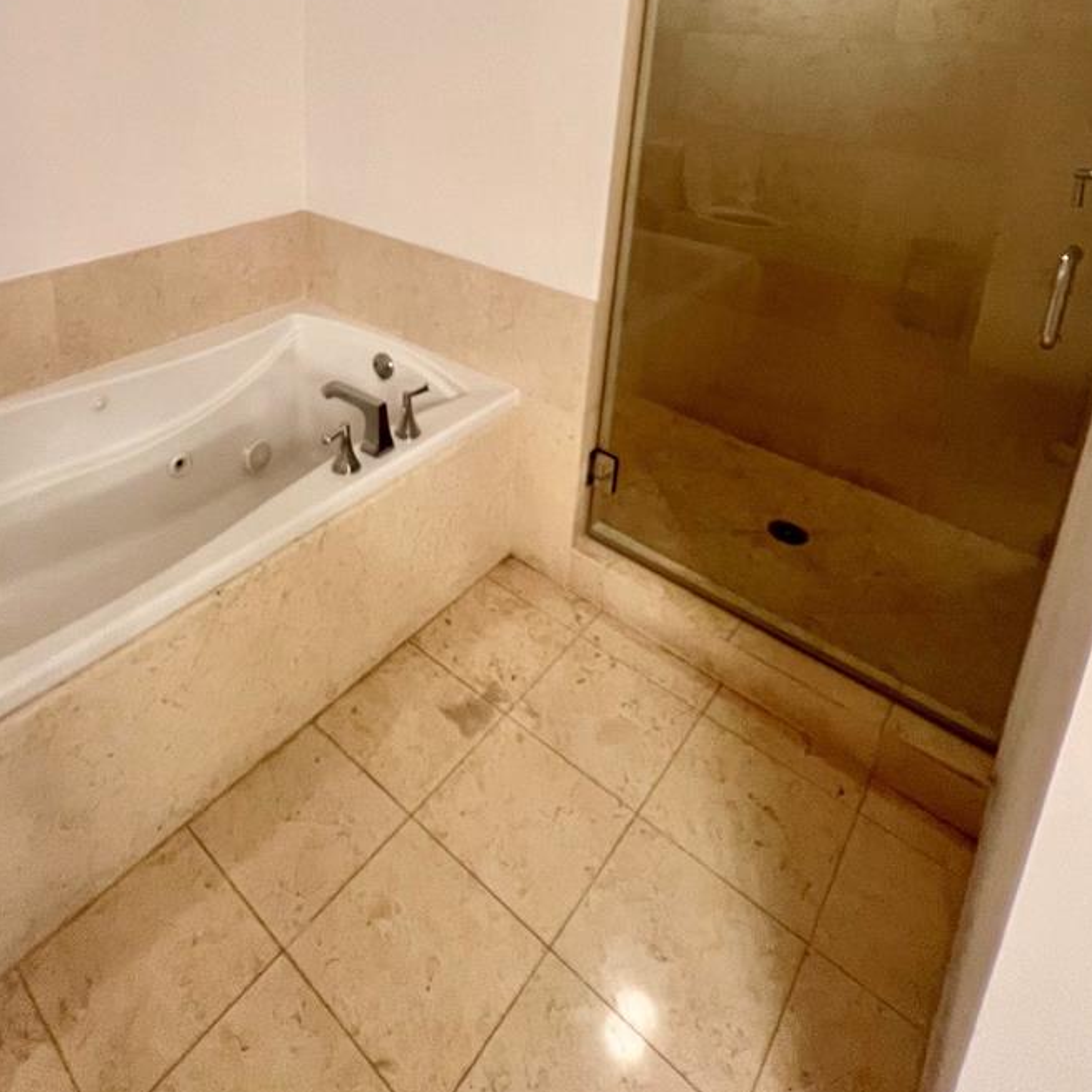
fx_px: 749
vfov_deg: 64.9
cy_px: 199
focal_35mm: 21
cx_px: 396
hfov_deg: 70.7
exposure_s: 1/60
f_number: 1.8
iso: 200
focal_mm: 1.57
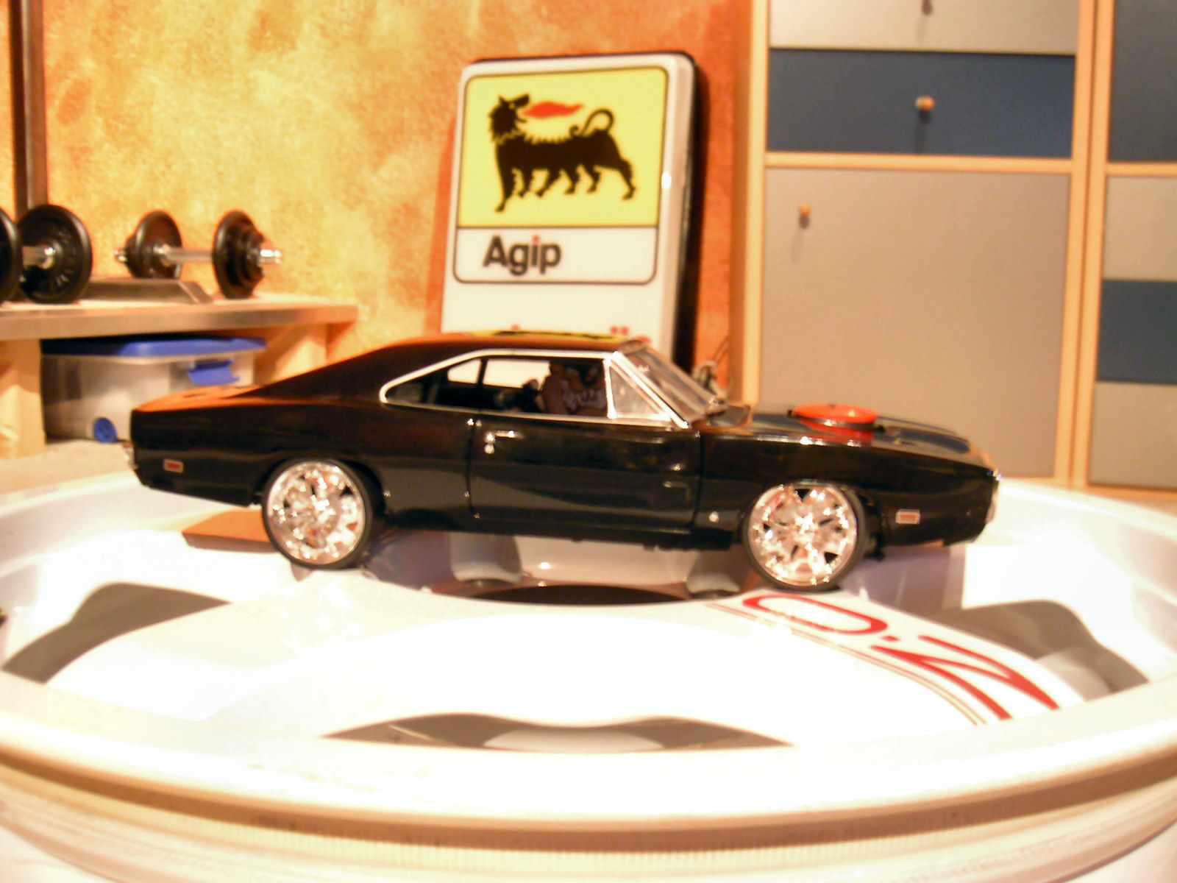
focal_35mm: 38
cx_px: 588
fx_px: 1292
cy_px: 442
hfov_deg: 49.0
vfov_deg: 37.7
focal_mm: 6
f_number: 2.8
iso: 100
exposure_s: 2
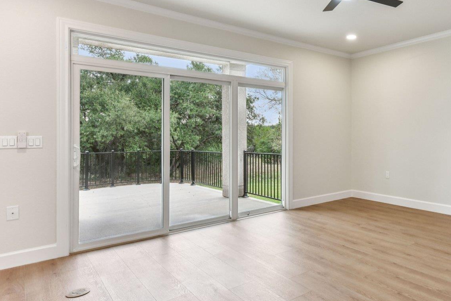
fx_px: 338
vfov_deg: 47.7
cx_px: 333
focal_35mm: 27
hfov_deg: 63.8
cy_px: 123
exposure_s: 1/30
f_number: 8
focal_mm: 15
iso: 400
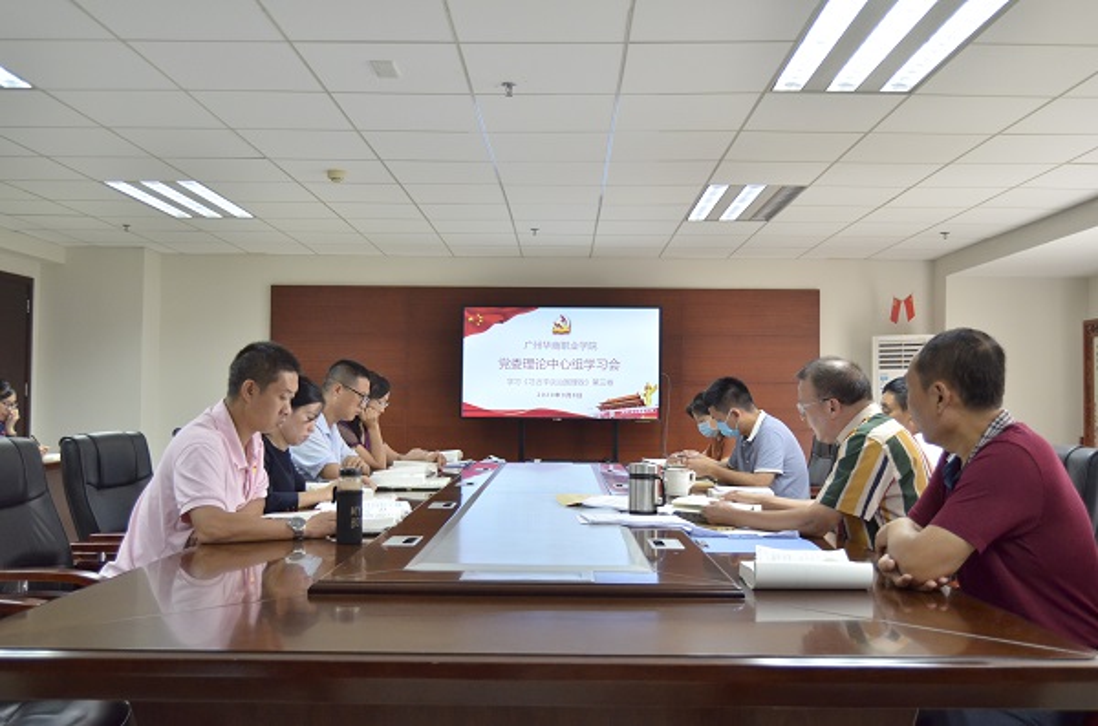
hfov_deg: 57.3
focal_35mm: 33
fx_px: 1004
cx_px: 549
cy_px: 363
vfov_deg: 39.8
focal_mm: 22
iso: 1100
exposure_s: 1/80
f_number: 3.5
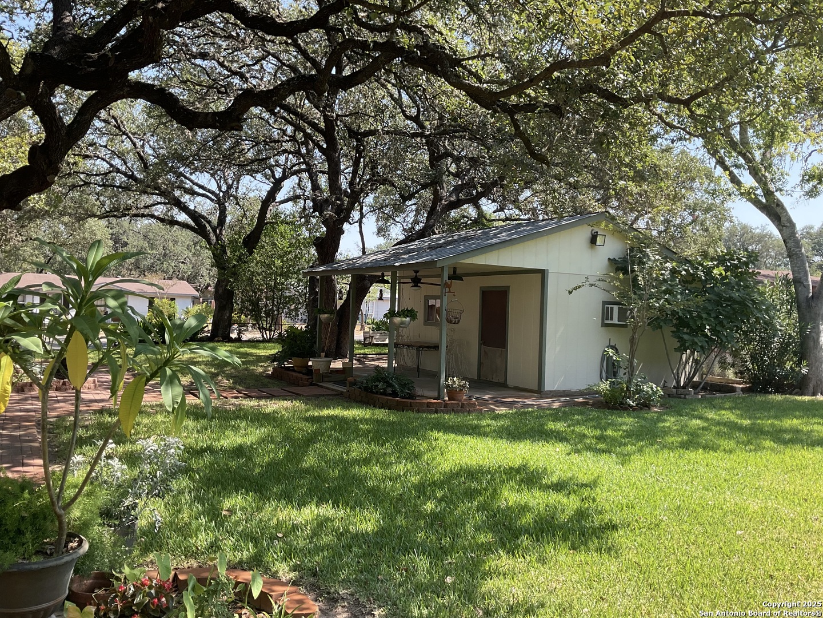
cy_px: 309
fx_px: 689
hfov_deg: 61.7
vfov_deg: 48.2
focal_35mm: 29
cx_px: 412
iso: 16
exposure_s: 1/389
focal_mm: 3
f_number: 1.8
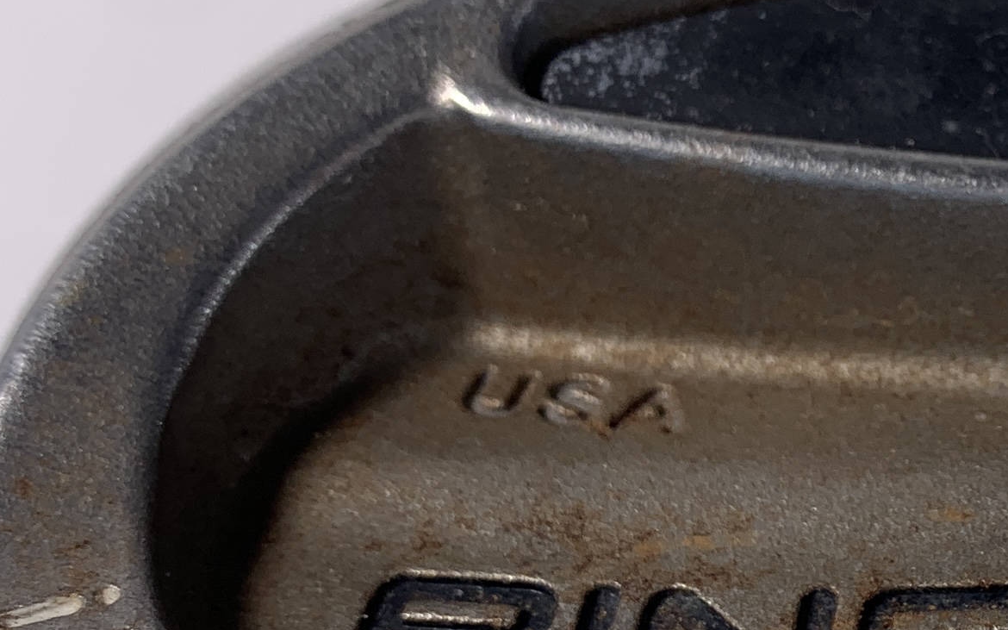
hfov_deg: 20.6
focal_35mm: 95
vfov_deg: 13.7
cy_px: 432
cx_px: 1172
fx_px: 2610
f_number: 1.8
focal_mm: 4.25
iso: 25
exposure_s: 1/217
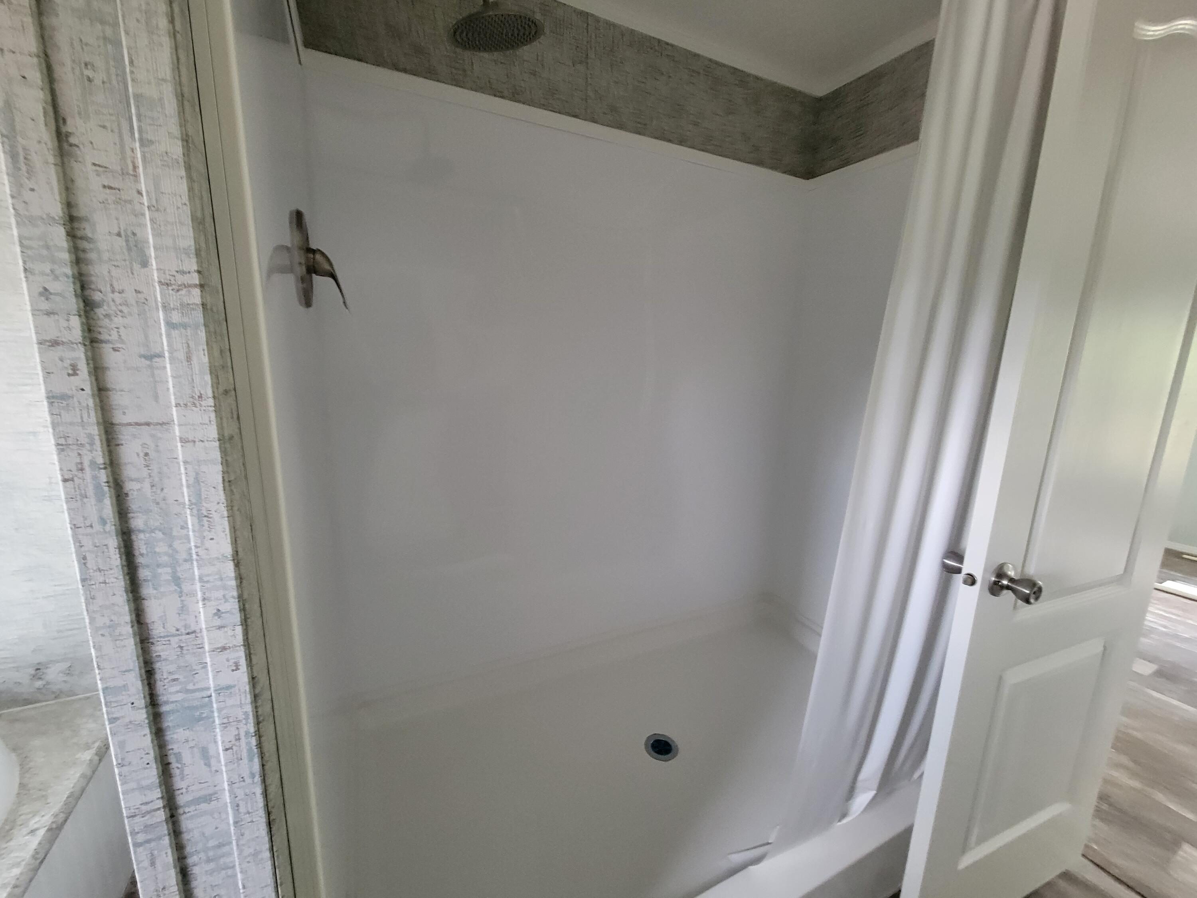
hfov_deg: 106.2
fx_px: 450
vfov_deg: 89.9
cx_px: 598
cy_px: 449
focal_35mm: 13
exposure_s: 1/30
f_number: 2.2
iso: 640
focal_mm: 2.2
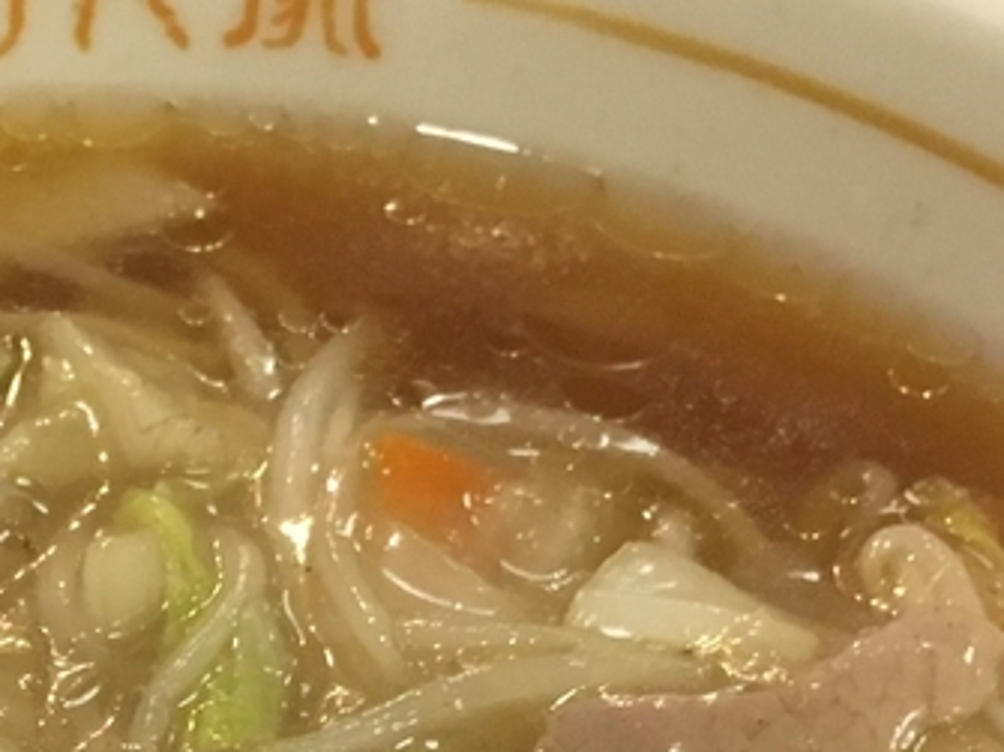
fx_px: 3015
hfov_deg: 18.5
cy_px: 1165
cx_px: 60
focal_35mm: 104
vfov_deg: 13.3
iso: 200
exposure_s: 1/33
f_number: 2.2
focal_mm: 4.15
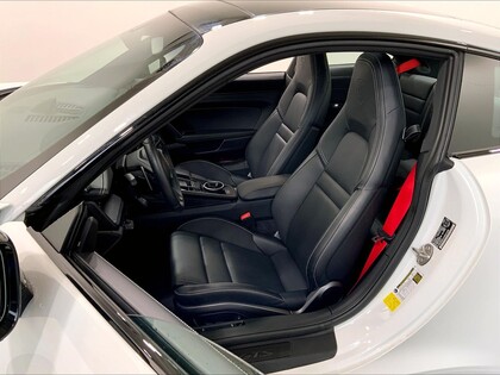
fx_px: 419
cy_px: 188
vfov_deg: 48.2
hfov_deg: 61.7
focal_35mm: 29
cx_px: 250
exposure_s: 1/122
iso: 40
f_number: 1.8
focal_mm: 3
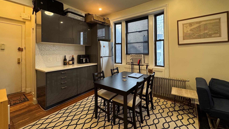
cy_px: 52
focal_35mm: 16
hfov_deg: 99.4
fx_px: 97
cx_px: 112
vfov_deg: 66.5
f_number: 2.2
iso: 250
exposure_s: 1/60
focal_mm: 2.22
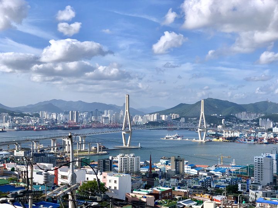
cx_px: 139
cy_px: 104
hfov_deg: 33.8
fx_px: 458
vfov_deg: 25.7
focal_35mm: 57
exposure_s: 1/873
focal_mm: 6.6
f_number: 2.8
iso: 20
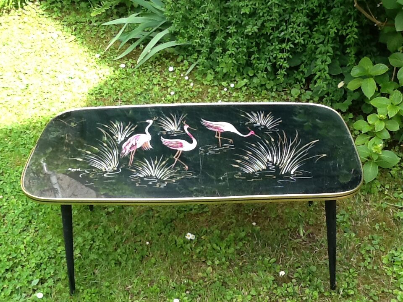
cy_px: 151
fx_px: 512
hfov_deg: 42.9
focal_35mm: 44
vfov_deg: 32.9
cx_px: 202
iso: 40
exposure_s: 1/197
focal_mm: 2.03
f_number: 2.4
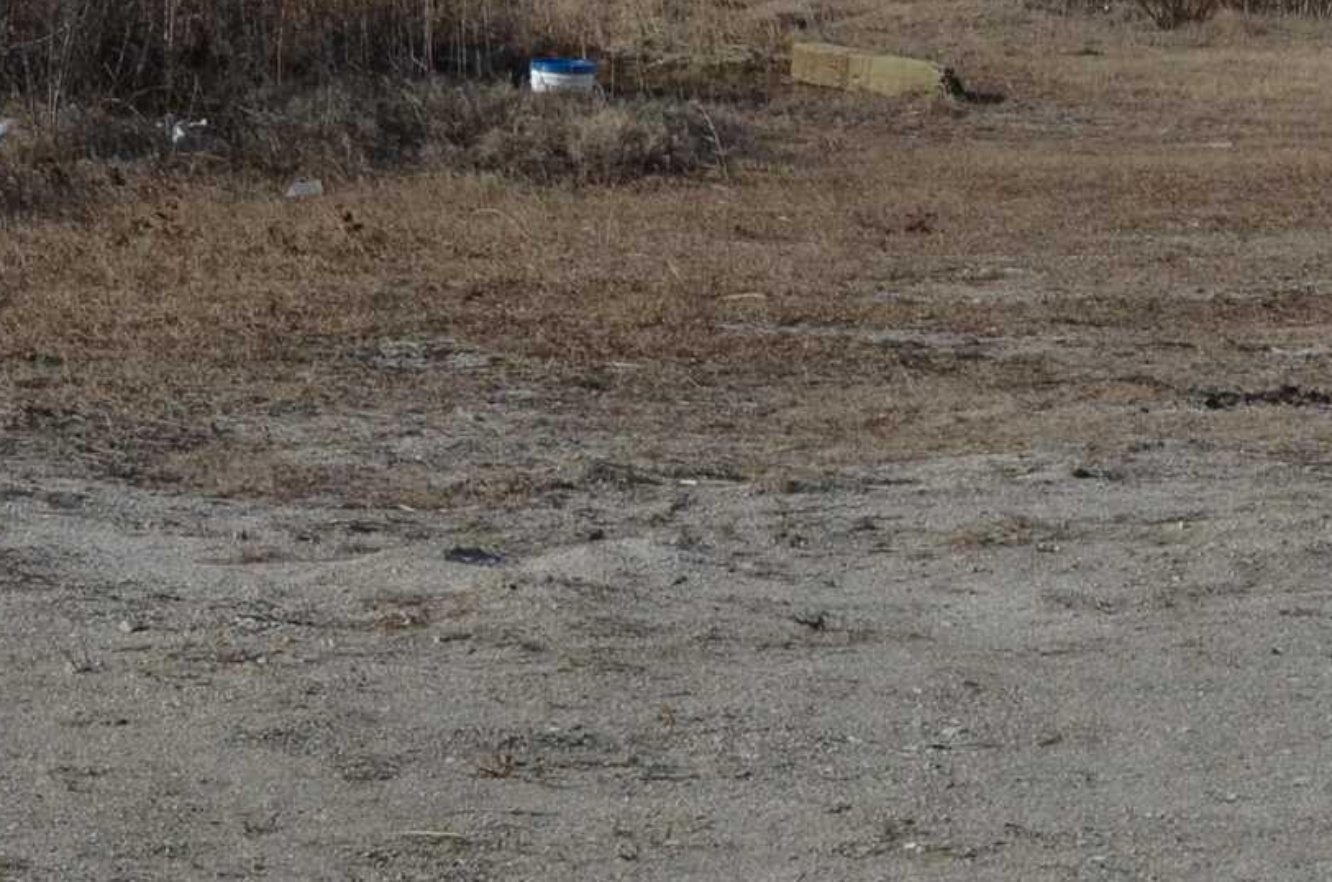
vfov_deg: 6.0
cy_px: 480
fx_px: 8382
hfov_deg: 9.0
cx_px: 1503
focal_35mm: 227
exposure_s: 1/500
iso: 200
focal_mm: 40
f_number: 11
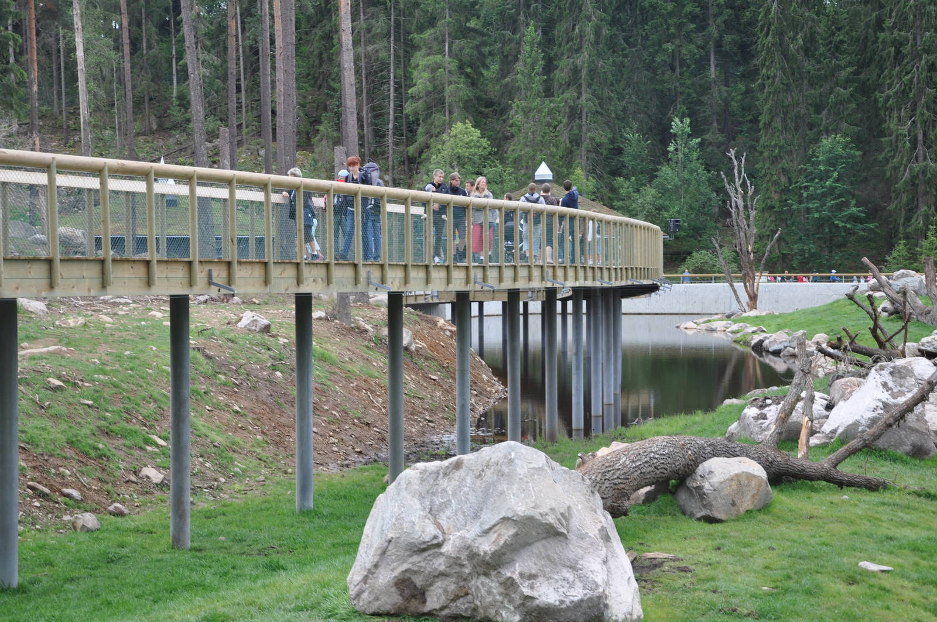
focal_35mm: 75
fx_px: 1950
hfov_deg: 27.0
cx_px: 468
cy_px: 311
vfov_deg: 18.1
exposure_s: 1/200
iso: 200
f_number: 7.1
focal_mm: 50
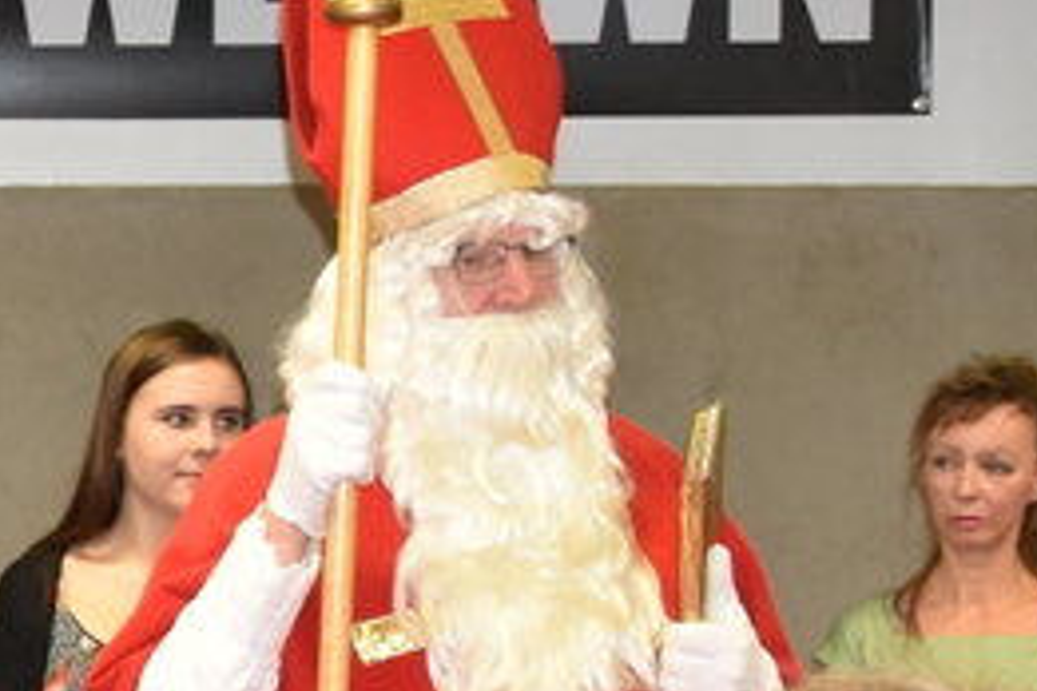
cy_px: 1068
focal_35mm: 179
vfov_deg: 7.5
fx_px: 5151
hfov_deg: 11.1
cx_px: -441
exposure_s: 1/60
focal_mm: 21
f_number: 4
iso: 800
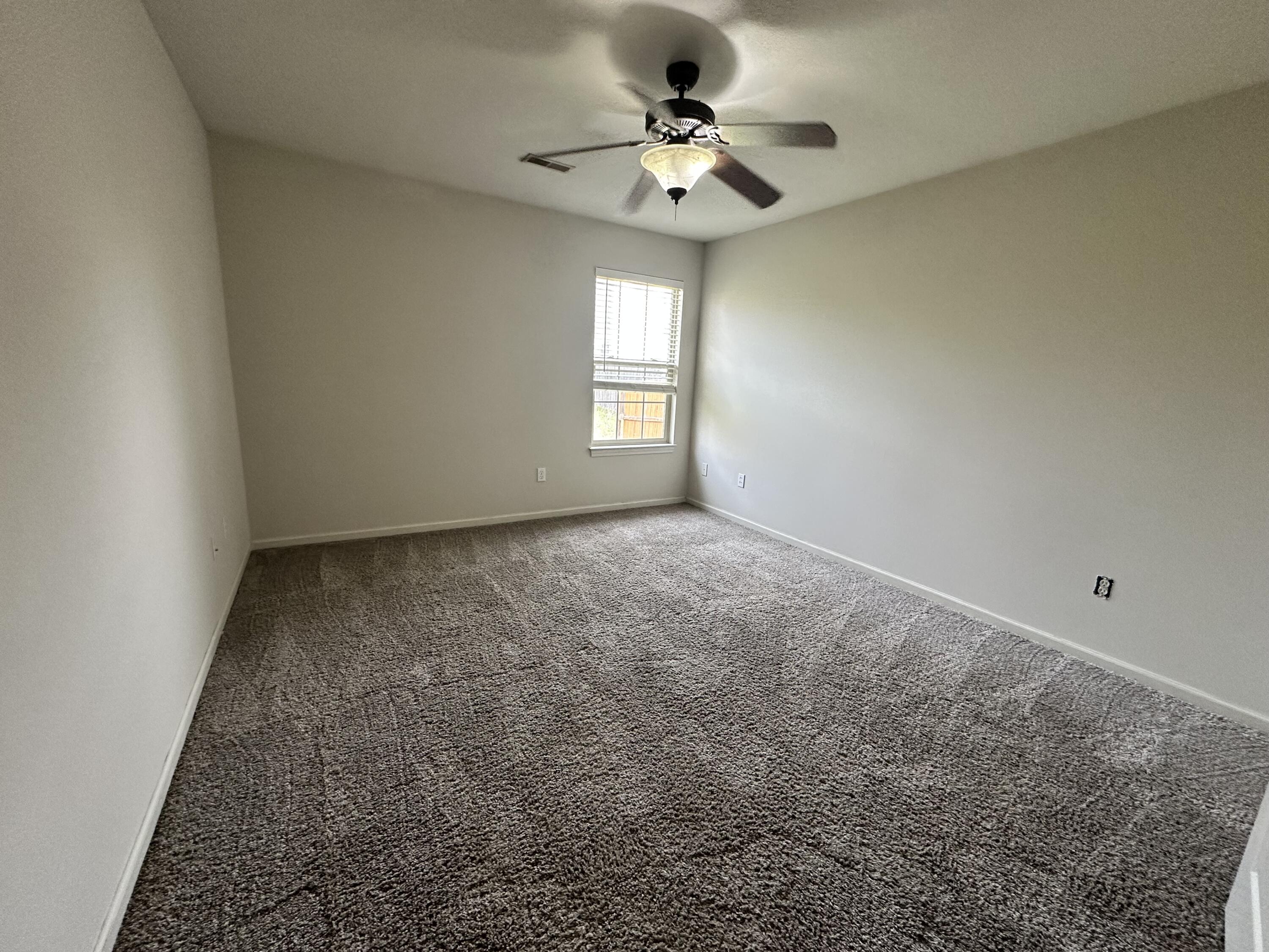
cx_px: 634
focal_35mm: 14
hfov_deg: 102.1
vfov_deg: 85.7
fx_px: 513
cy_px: 476
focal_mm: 2.22
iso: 200
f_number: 2.2
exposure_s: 1/120
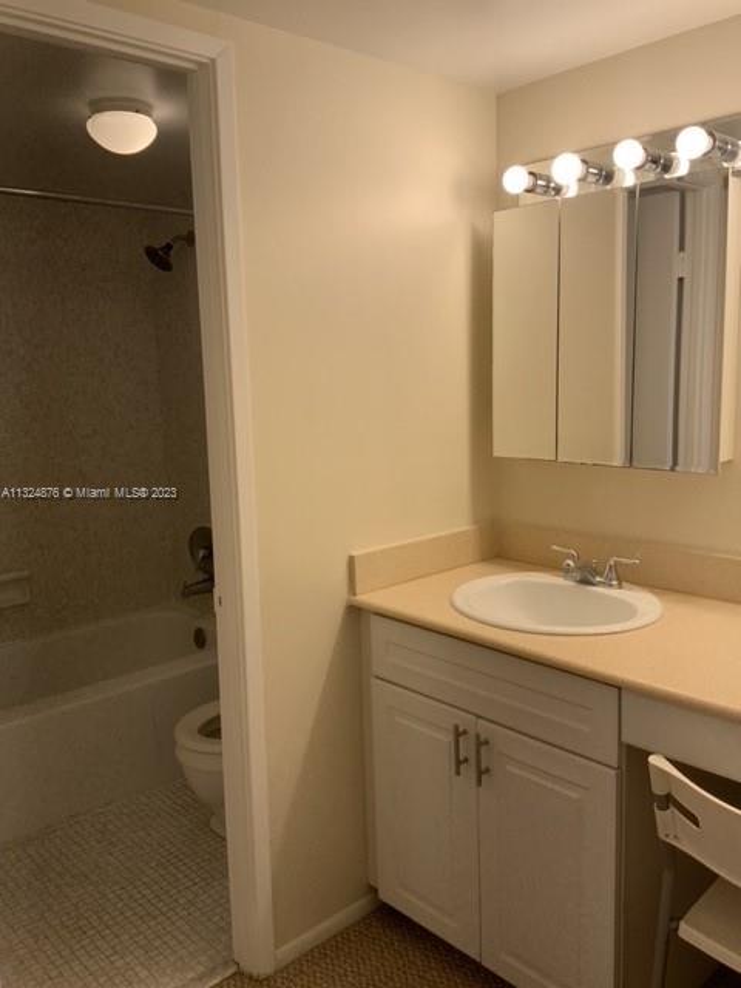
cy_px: 494
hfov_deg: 48.2
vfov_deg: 61.7
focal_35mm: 29
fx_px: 828
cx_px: 370
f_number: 1.8
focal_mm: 3
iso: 16
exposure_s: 1/173
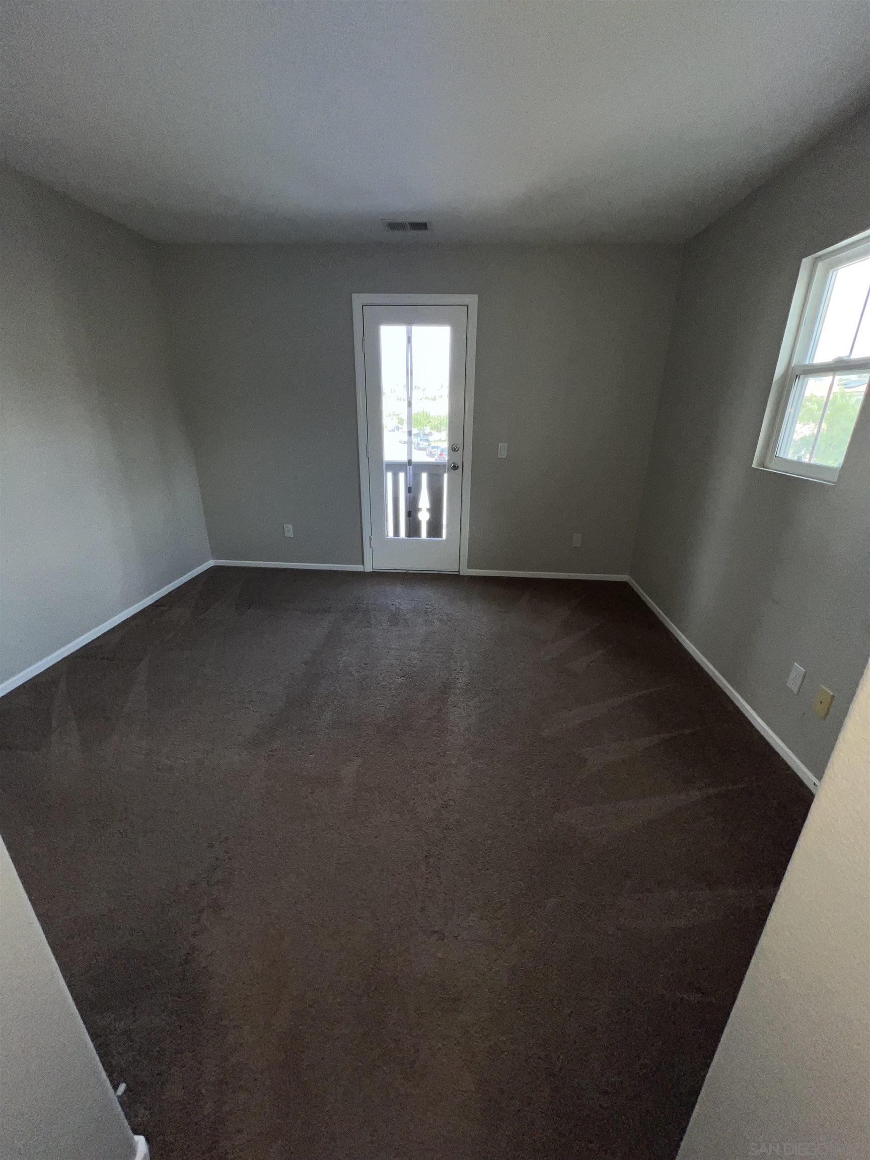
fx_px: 436
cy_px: 580
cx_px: 435
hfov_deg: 89.9
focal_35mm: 13
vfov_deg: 106.2
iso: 25
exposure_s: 1/122
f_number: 1.8
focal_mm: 1.57
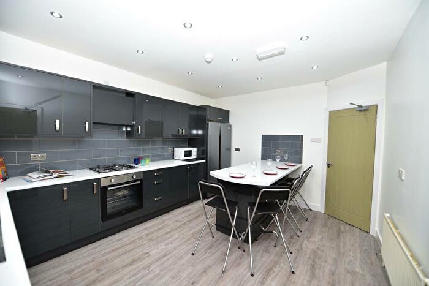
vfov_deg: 81.2
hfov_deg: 104.2
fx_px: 167
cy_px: 143
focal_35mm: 14
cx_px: 214
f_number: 3.2
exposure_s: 1/100
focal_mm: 14
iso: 320
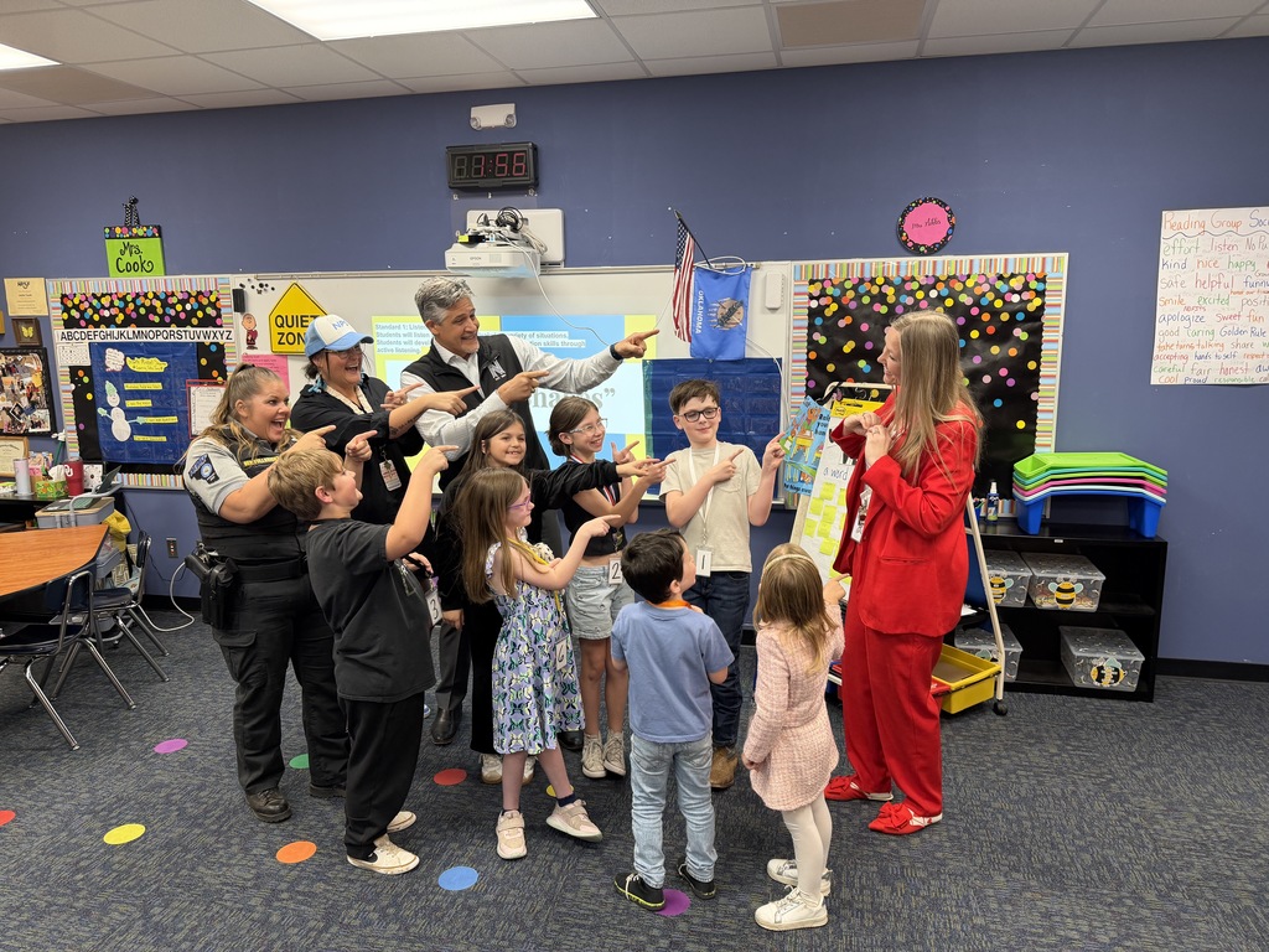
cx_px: 634
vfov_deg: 56.8
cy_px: 476
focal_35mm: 24
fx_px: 880
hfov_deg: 71.6
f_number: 1.78
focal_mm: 6.76
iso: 125
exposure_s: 1/60
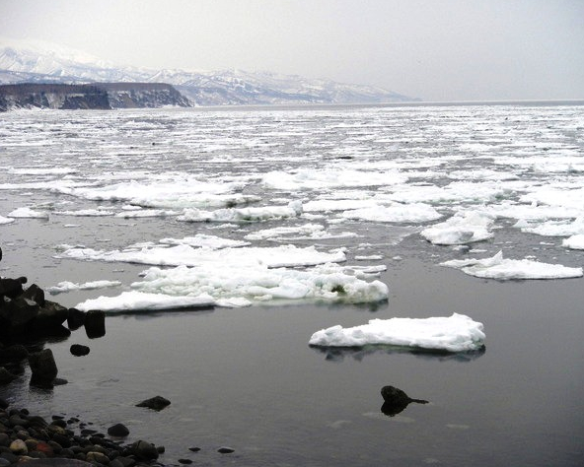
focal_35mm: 77
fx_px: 1331
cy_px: 232
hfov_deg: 24.7
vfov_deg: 19.9
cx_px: 306
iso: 64
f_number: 4.3
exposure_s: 1/640
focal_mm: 13
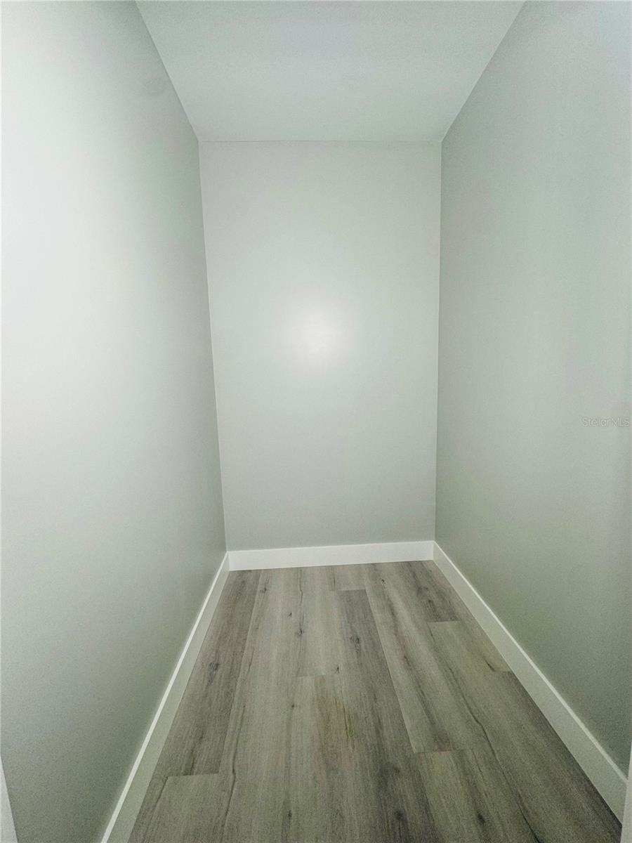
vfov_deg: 102.1
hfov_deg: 85.7
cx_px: 316
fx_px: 341
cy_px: 422
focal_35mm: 14
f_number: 2.2
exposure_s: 1/99
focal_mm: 2.22
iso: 100
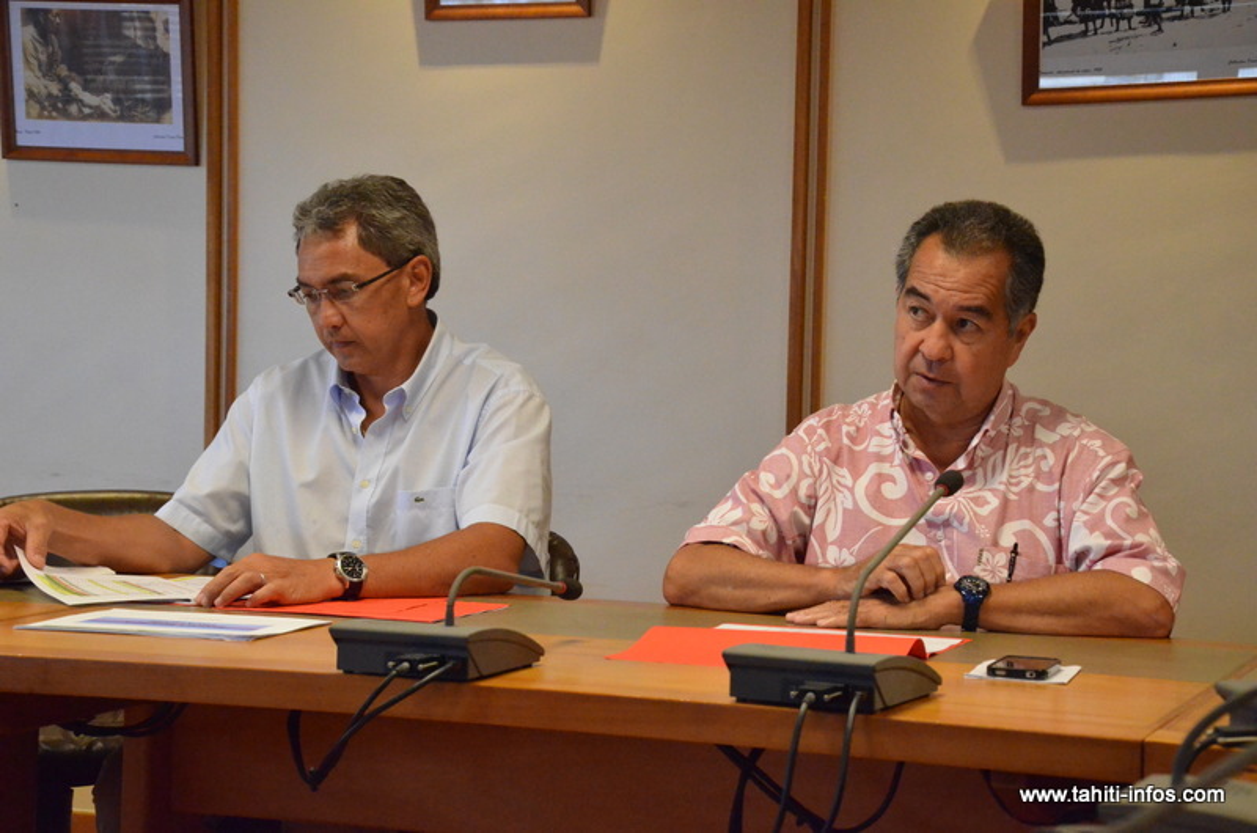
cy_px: 416
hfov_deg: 28.1
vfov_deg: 18.8
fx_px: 2509
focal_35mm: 72
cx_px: 628
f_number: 8
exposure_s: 1/250
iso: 6400
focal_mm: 48
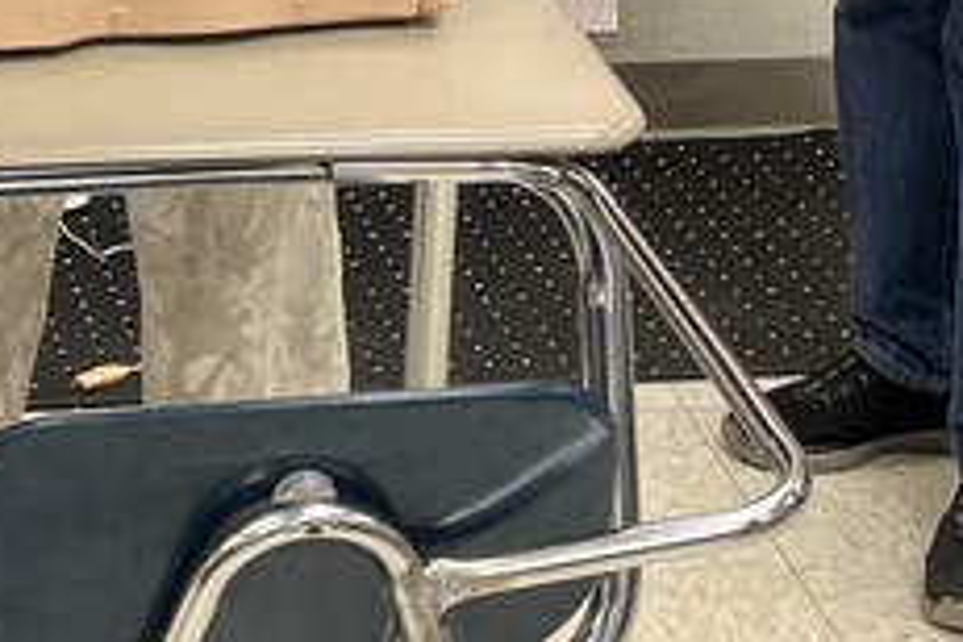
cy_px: -521
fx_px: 3210
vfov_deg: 10.7
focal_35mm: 120
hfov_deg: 16.5
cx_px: -96
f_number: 1.6
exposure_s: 1/60
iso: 64
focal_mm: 5.1
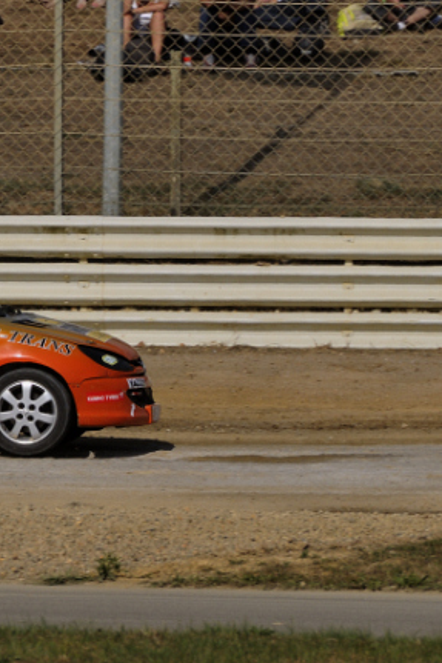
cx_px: -106
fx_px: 19241
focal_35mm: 1044
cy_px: 302
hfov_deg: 1.3
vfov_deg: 2.0
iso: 200
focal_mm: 300
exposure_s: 1/1000
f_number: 8
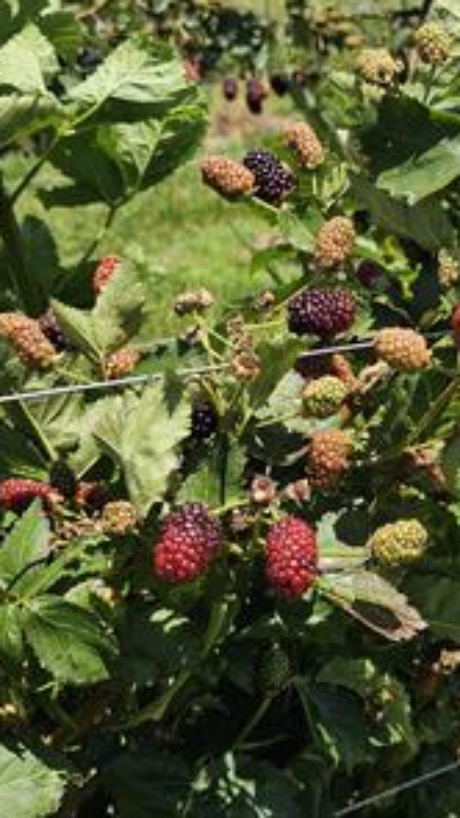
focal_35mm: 34
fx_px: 737
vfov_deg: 58.0
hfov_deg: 34.2
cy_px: 408
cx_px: 319
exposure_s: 1/577
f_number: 1.7
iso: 10
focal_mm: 6.3
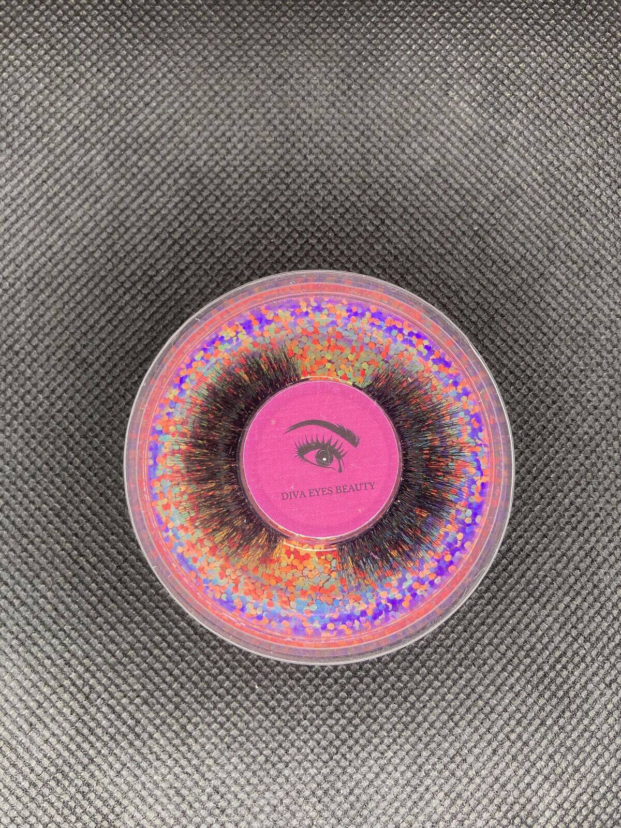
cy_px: 414
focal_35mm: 28
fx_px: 670
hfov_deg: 49.7
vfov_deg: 63.4
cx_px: 310
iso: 80
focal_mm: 3.99
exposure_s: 1/79
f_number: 1.8
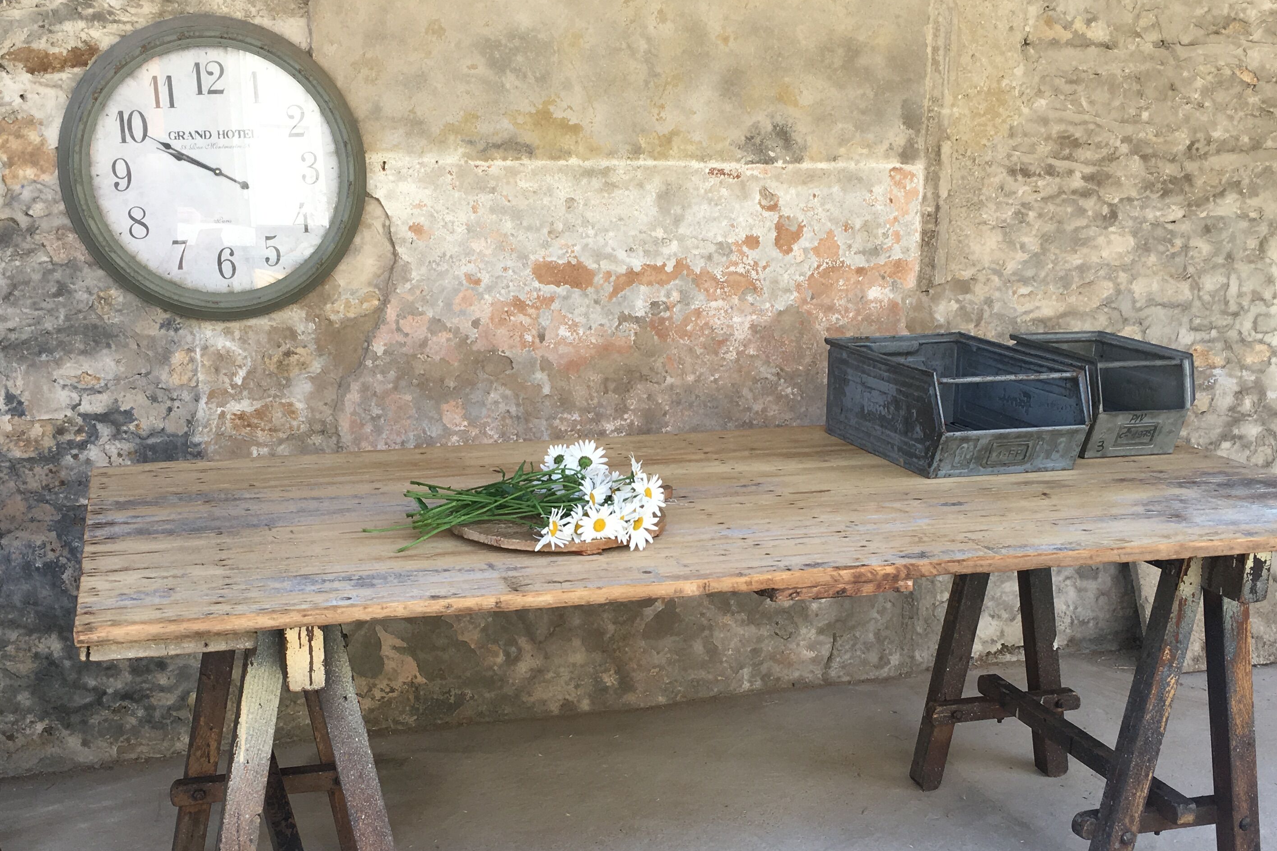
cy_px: 497
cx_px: 628
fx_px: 1525
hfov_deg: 45.4
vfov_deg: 31.1
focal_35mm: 43
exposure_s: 1/100
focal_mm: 4.15
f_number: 2.2
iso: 32
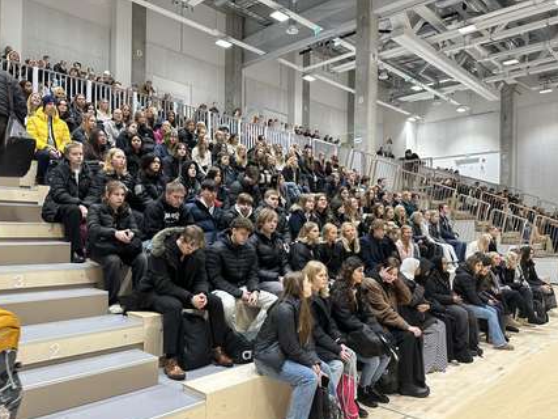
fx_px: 435
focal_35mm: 27
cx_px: 299
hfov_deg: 65.3
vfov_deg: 51.2
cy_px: 233
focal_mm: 6.86
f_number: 1.78
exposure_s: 1/121
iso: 200
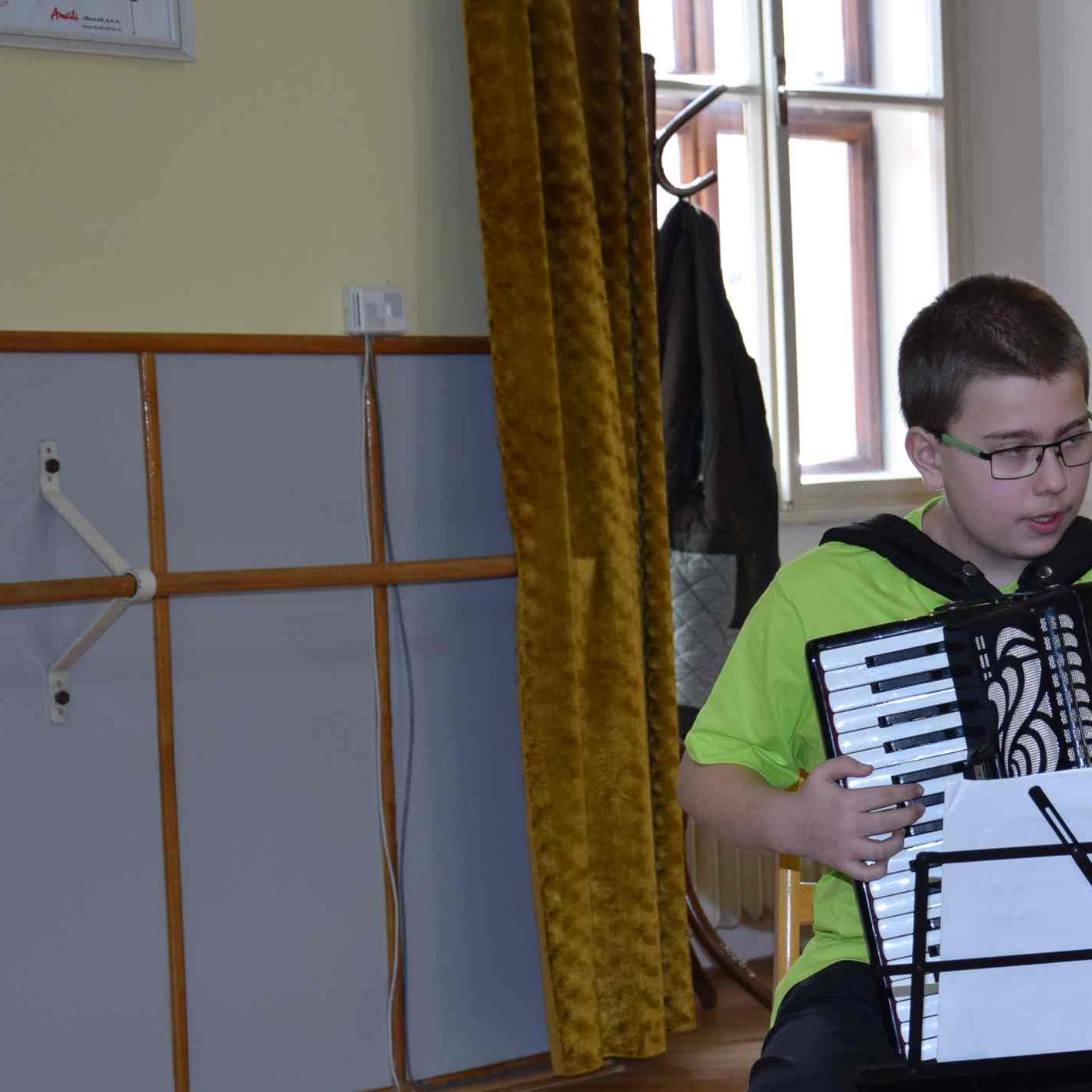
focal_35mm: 108
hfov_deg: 15.9
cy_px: 772
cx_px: 1060
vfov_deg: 16.1
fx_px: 3855
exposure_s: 1/100
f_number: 4.5
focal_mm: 40
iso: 400
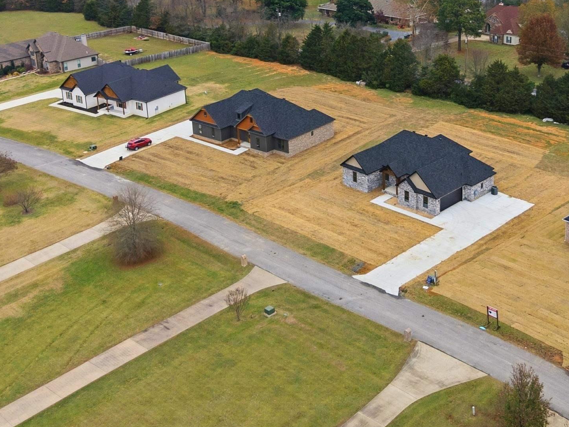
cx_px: 408
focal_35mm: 50
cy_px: 89
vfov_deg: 28.5
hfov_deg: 37.5
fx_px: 822
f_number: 1.8
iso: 160
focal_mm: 8.7
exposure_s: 1/1600
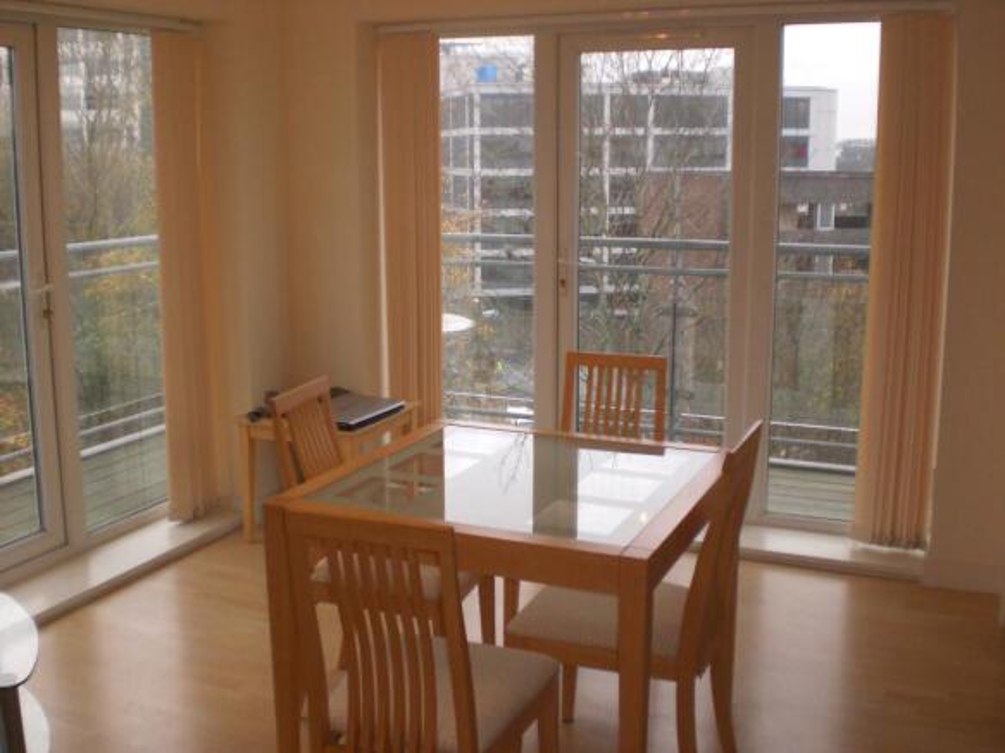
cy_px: 376
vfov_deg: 37.7
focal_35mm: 38
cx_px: 502
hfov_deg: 49.0
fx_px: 1103
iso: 200
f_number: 3.1
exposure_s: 1/125
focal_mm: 6.3
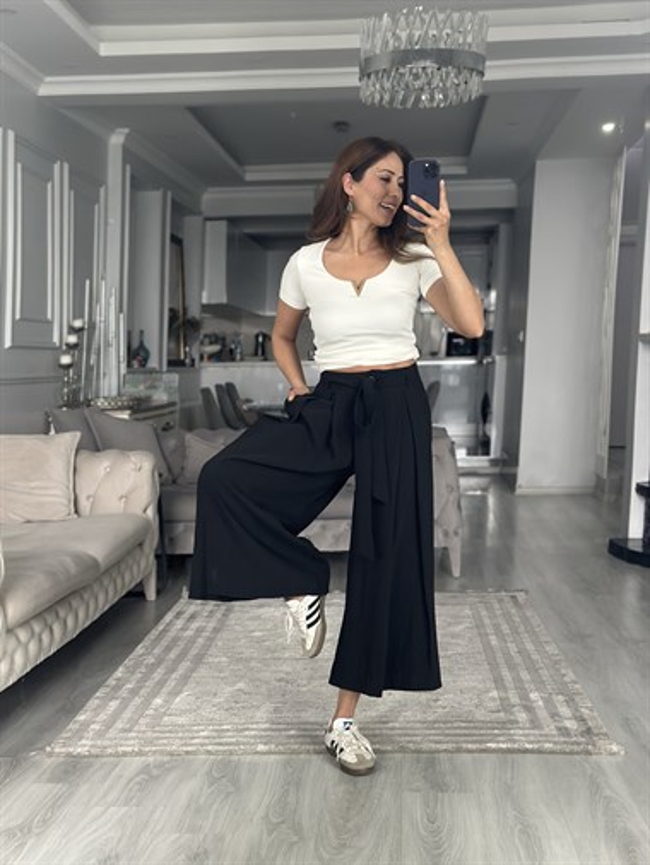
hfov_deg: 30.3
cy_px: 432
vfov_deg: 39.6
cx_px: 325
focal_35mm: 48
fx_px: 1201
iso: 320
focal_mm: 6.86
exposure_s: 1/60
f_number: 1.78
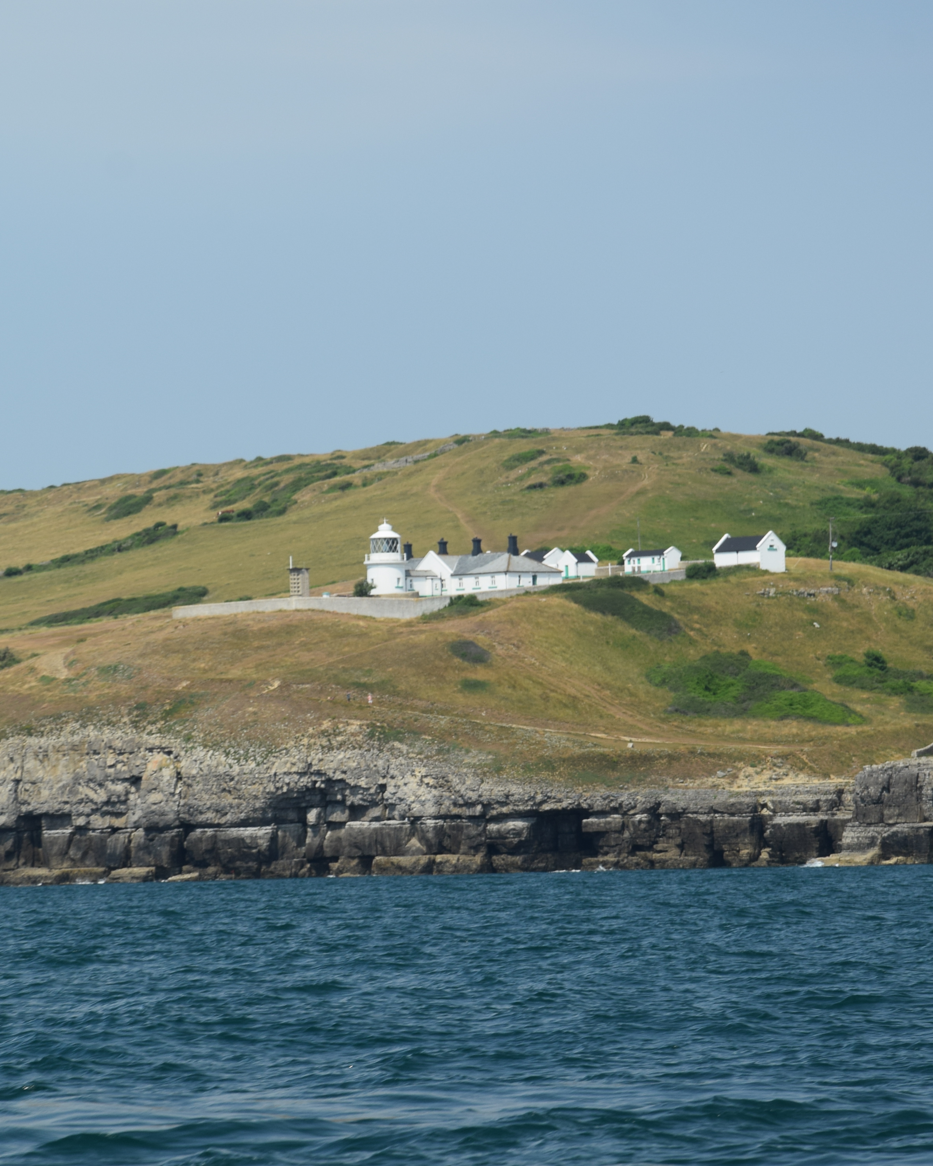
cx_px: 455
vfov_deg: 8.7
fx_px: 7687
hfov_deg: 6.9
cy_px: 583
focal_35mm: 223
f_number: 8
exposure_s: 1/250
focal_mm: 105
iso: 200
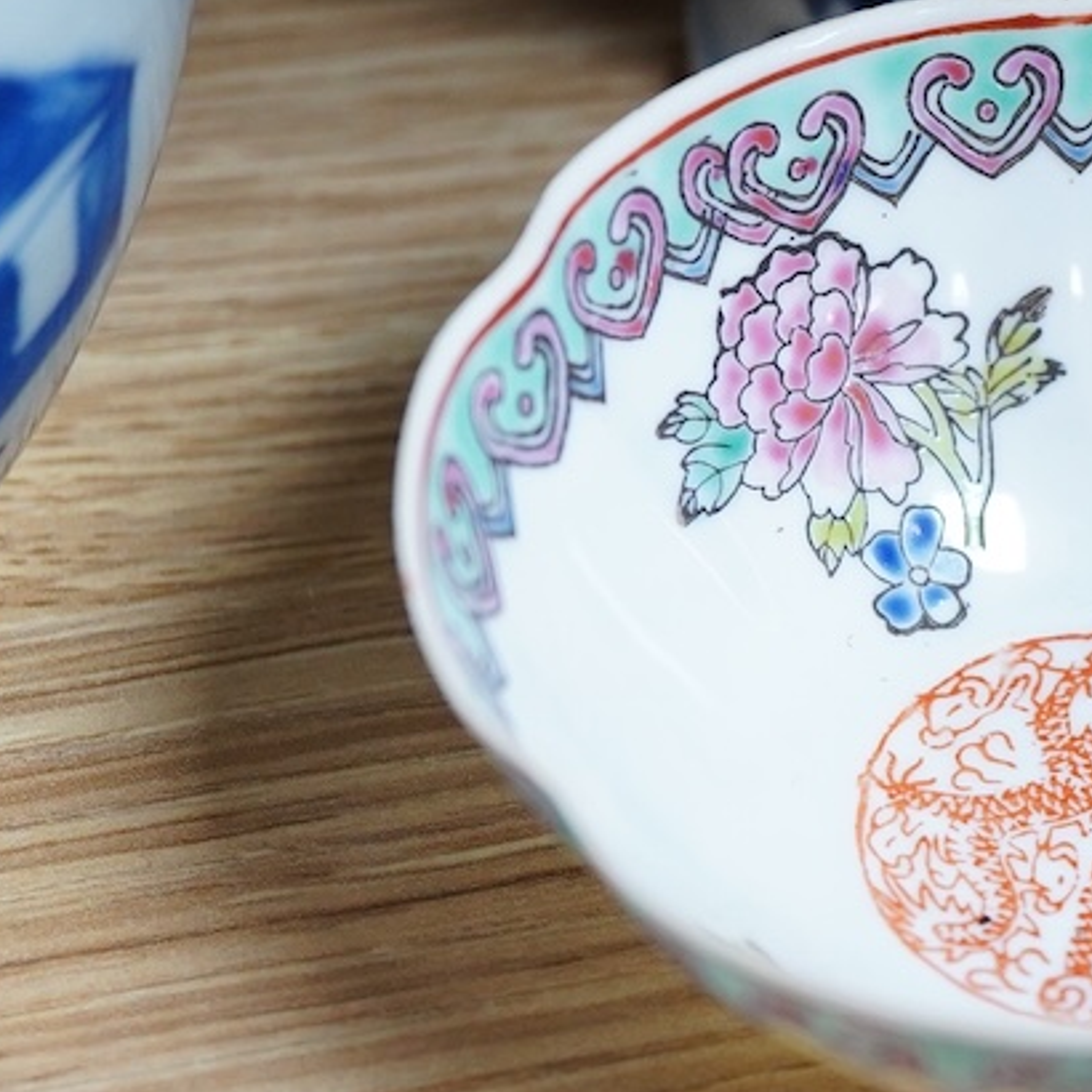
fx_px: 3747
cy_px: 543
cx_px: 1245
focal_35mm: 105
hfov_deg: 16.0
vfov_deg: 16.6
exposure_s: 1/100
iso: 1600
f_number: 3.5
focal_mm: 30
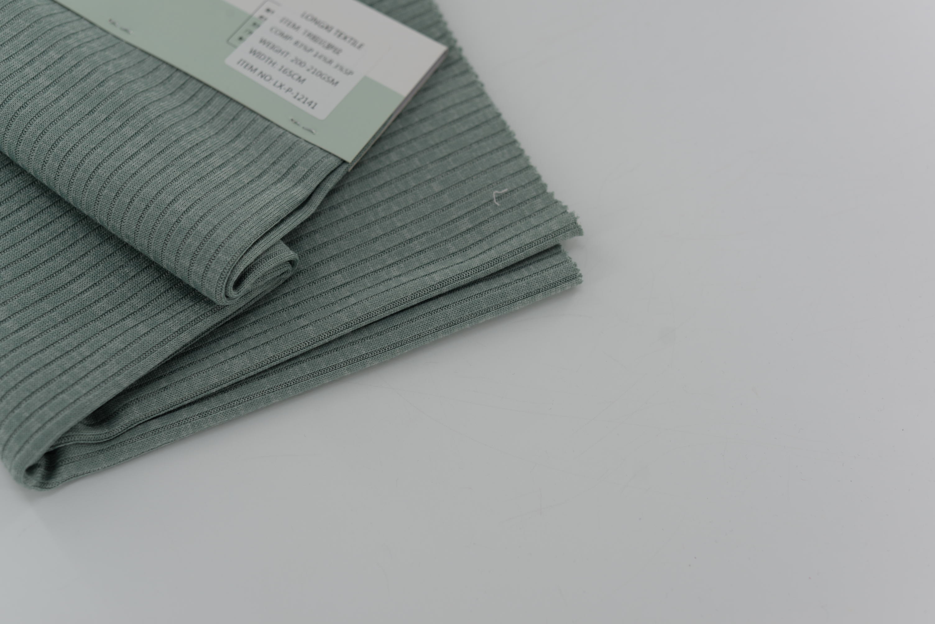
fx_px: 1299
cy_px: 312
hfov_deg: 39.6
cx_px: 468
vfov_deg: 27.0
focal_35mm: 50
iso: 100
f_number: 3.5
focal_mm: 50
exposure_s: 1/320
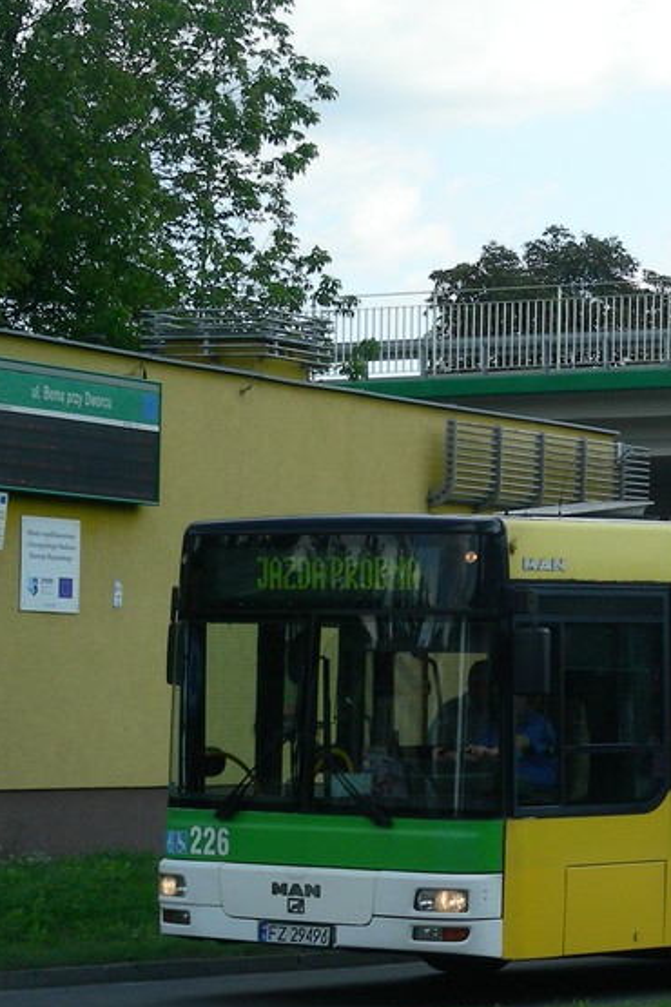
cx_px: 780
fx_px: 4669
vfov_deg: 12.3
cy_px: 538
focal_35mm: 167
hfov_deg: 8.1
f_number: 4
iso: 50
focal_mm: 16.5
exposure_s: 1/412
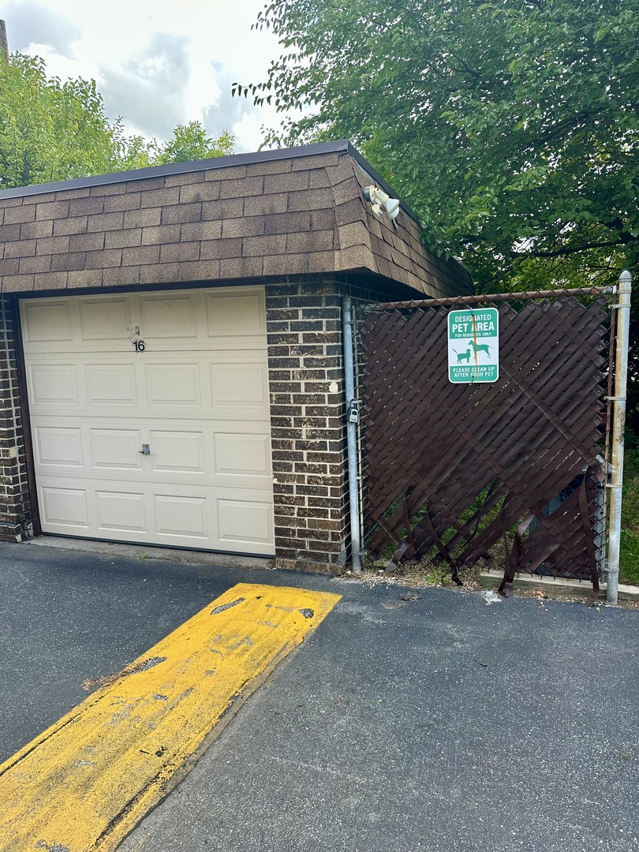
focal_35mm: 24
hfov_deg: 56.8
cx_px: 320
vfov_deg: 71.6
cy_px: 426
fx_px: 591
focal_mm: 6.86
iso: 80
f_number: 1.78
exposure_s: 1/829
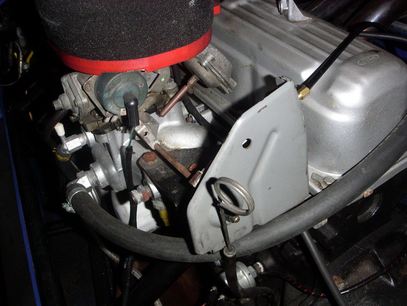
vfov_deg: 37.7
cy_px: 153
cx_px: 204
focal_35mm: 38
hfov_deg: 49.0
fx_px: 447
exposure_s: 1/50
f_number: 6.6
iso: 160
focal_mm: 6
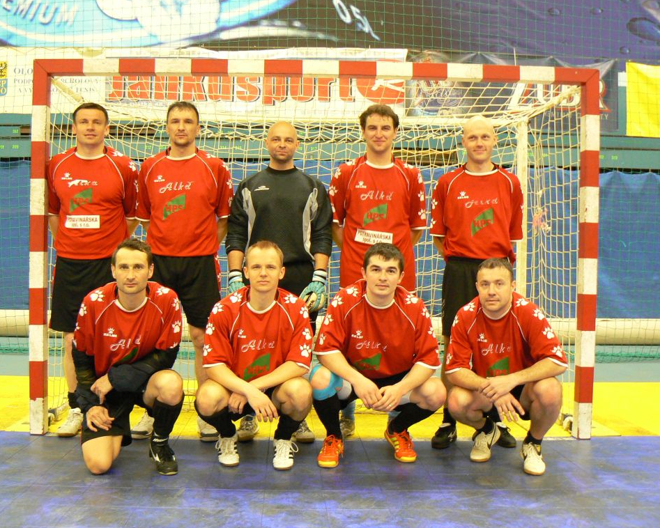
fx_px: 742
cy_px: 264
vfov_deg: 39.2
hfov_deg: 47.9
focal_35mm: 38
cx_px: 307
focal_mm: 6
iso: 200
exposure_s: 1/13
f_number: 2.8
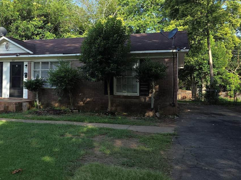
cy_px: 80
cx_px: 85
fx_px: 244
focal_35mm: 35
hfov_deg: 51.9
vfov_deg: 40.7
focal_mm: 6.3
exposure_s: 1/291
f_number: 1.7
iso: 12
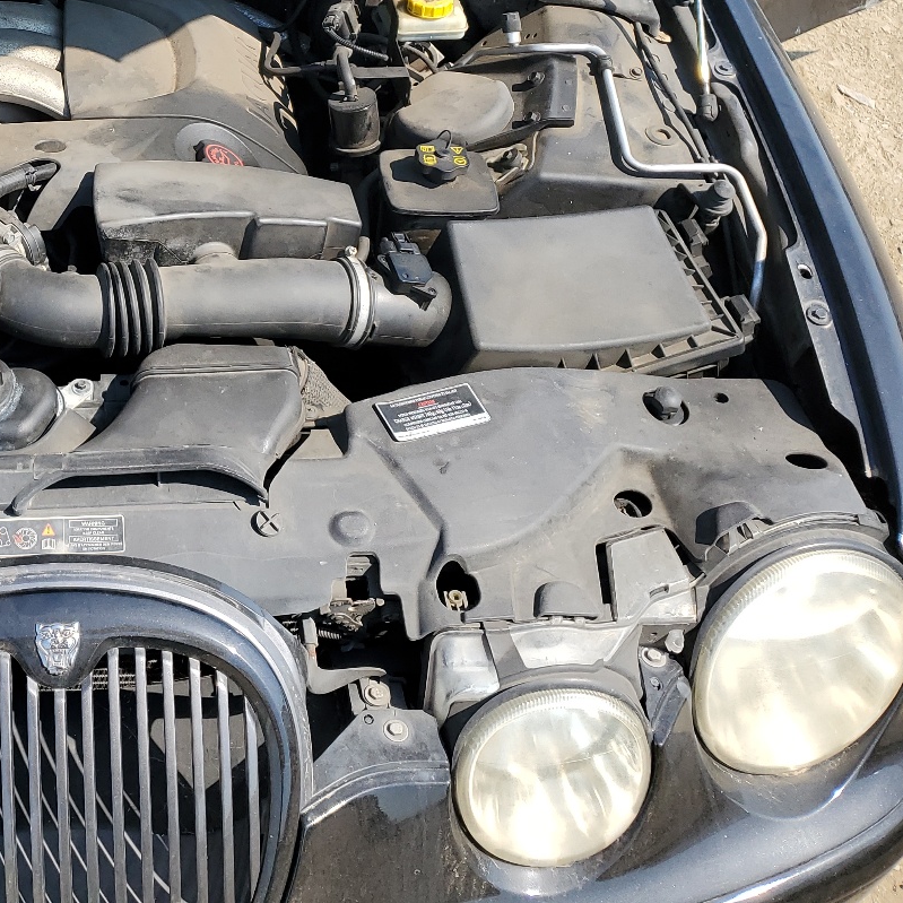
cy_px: 226
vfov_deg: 36.0
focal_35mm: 46
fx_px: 1358
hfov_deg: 34.5
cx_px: 69
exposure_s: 1/1667
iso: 50
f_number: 1.5
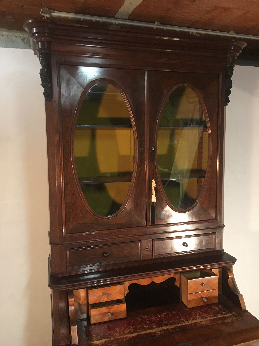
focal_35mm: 29
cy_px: 173
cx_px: 130
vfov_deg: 61.7
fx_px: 289
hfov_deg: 48.2
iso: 80
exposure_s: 1/10
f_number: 2.2
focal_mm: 4.15
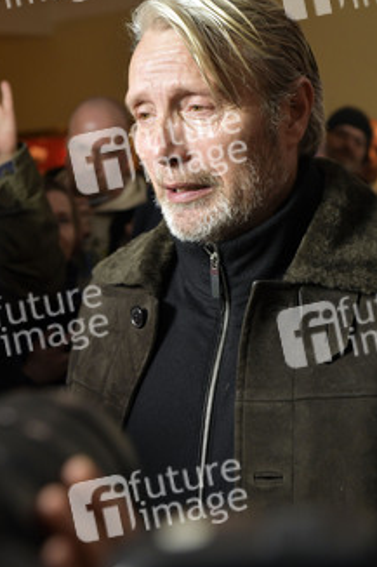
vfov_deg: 26.6
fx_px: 1195
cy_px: 240
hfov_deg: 17.9
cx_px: 208
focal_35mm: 76
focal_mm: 62
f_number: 6.3
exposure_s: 1/250
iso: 1600
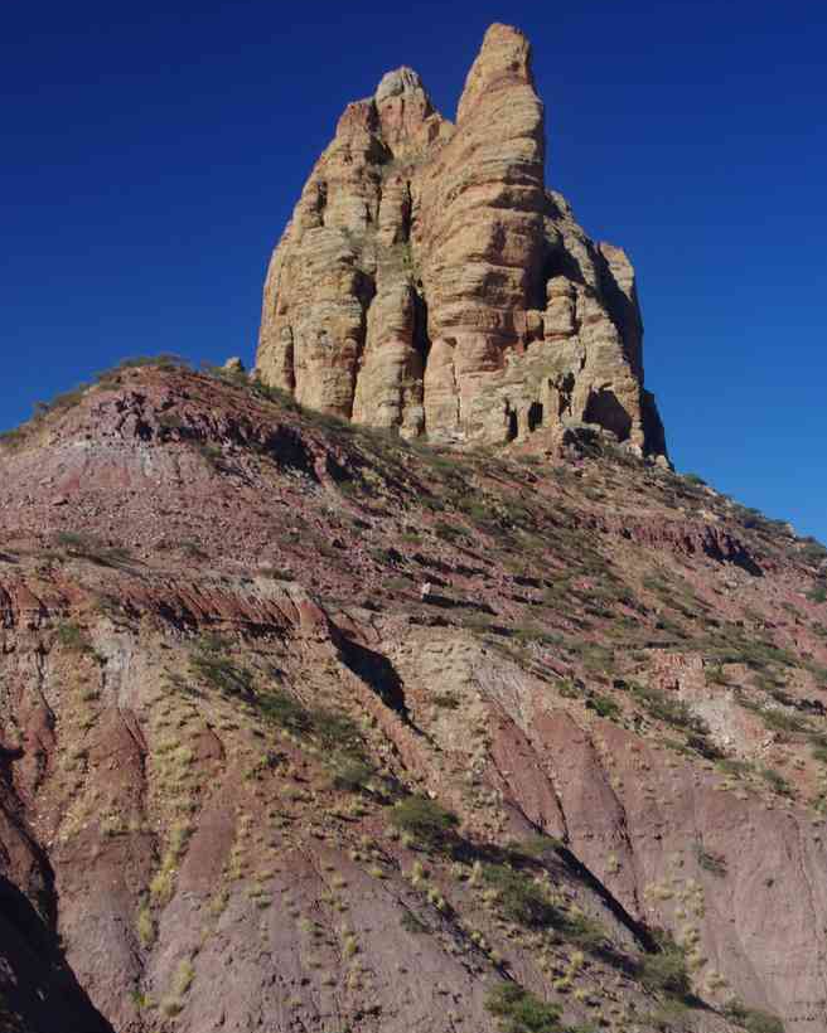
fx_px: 1713
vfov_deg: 33.5
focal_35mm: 56
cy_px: 573
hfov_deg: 27.1
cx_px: 419
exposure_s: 1/80
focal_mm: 32.5
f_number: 11
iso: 200
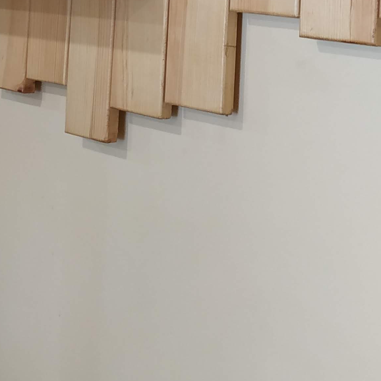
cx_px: 144
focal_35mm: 74
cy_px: -65
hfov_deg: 23.3
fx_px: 921
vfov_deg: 21.8
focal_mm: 3.94
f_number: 1.9
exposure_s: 1/25
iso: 250
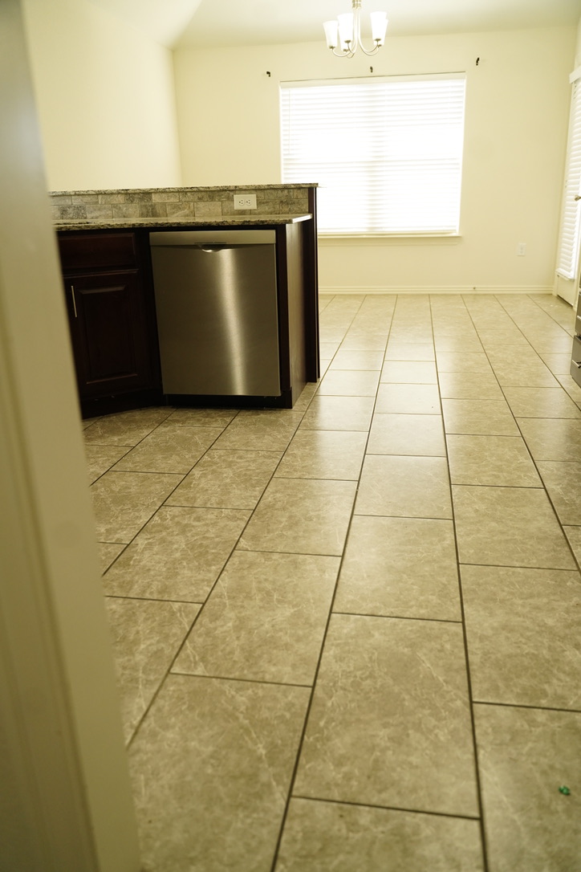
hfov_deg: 45.0
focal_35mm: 29
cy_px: 436
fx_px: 702
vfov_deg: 63.7
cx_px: 290
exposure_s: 1/125
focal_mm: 29
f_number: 2.8
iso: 1600
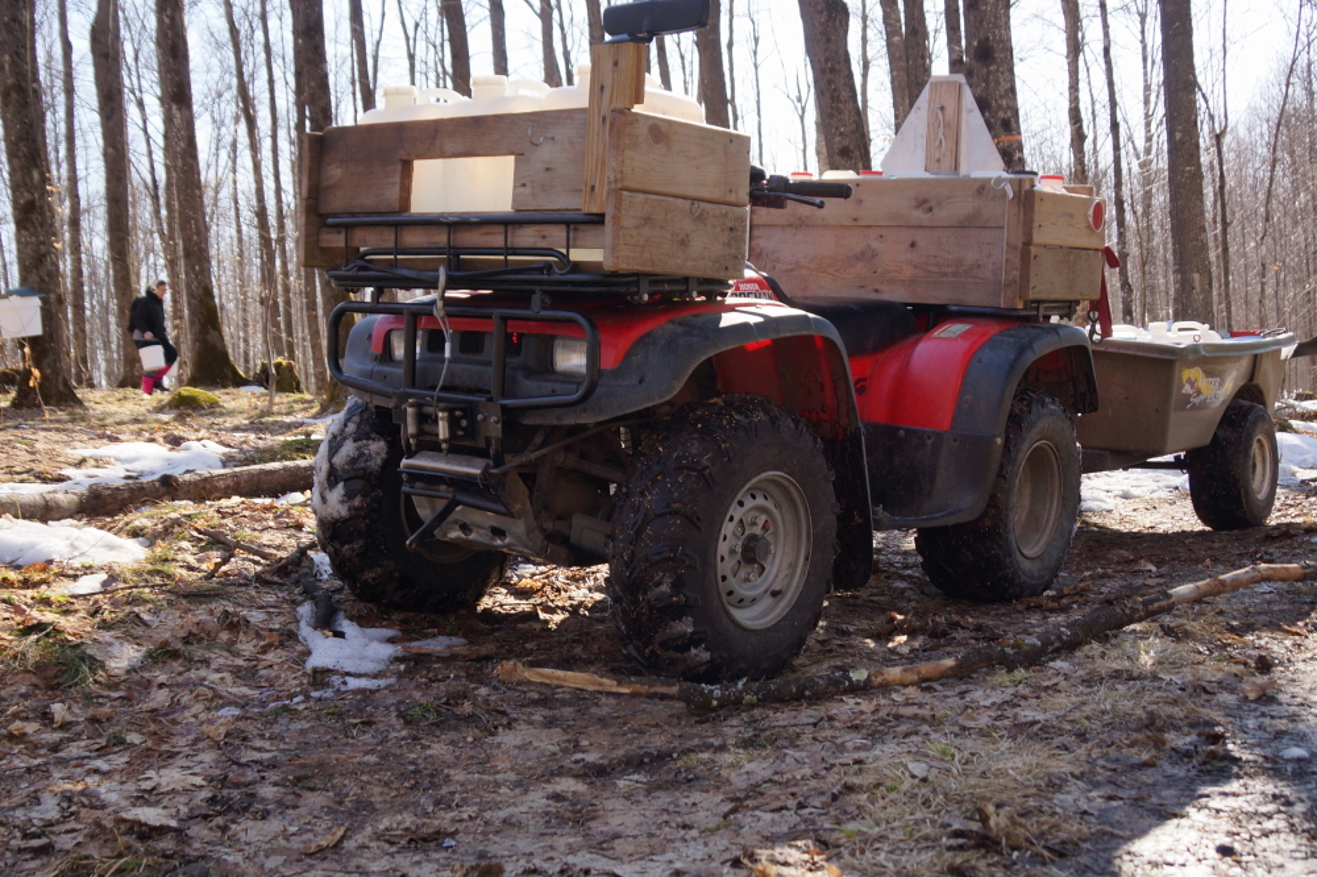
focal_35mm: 38
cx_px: 658
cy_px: 438
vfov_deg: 35.0
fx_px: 1390
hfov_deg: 50.7
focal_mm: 18
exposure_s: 1/80
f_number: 4.5
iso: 100
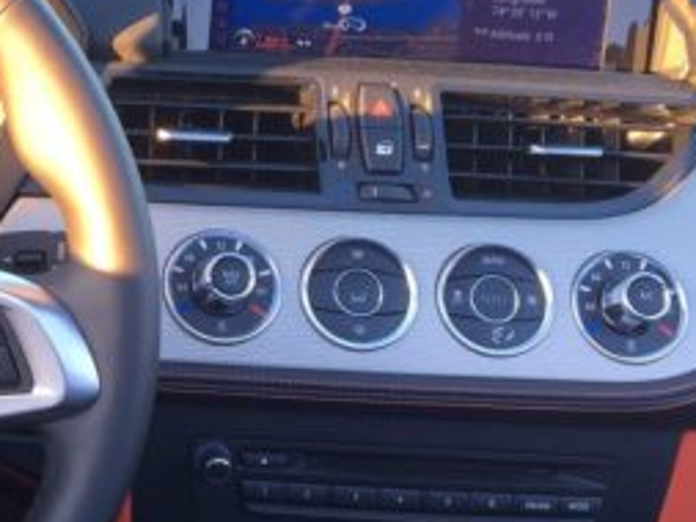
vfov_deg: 17.1
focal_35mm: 86
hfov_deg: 21.5
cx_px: -83
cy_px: 339
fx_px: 1730
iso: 32
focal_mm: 4.15
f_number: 2.2
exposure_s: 1/40
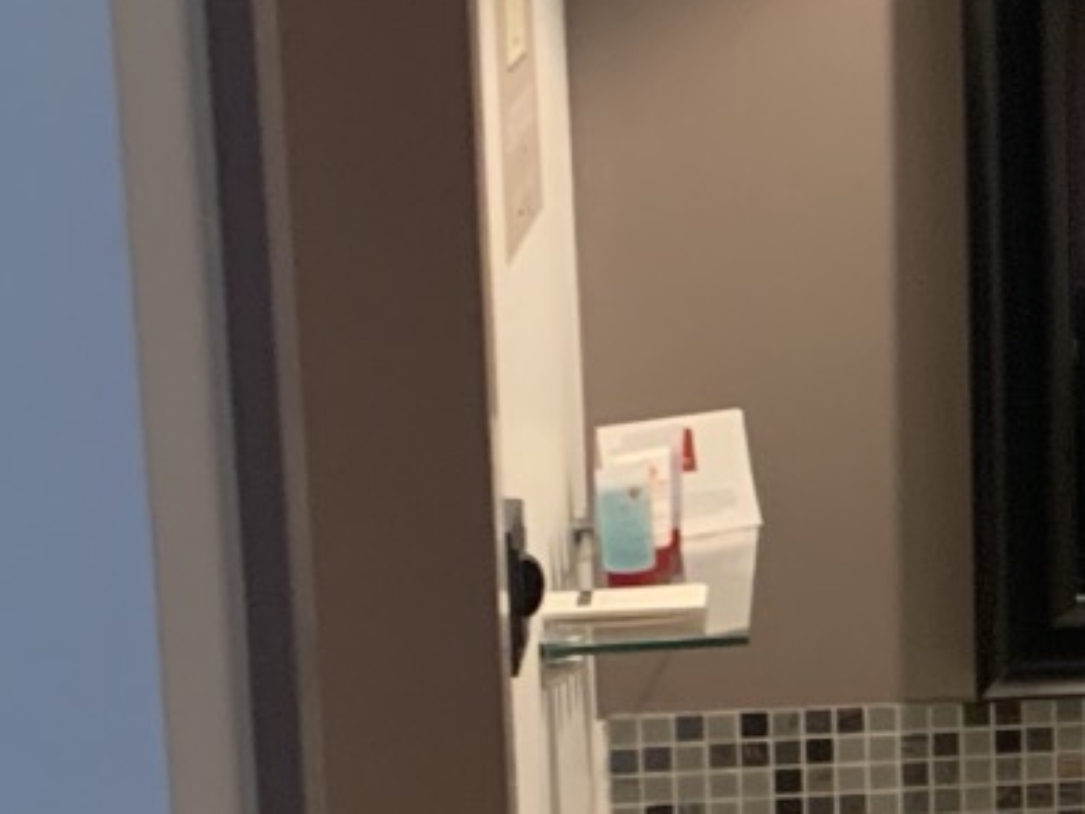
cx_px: 2067
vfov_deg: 13.8
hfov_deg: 15.3
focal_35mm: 107
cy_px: 452
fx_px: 3355
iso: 320
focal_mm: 4.25
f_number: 1.8
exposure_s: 1/50
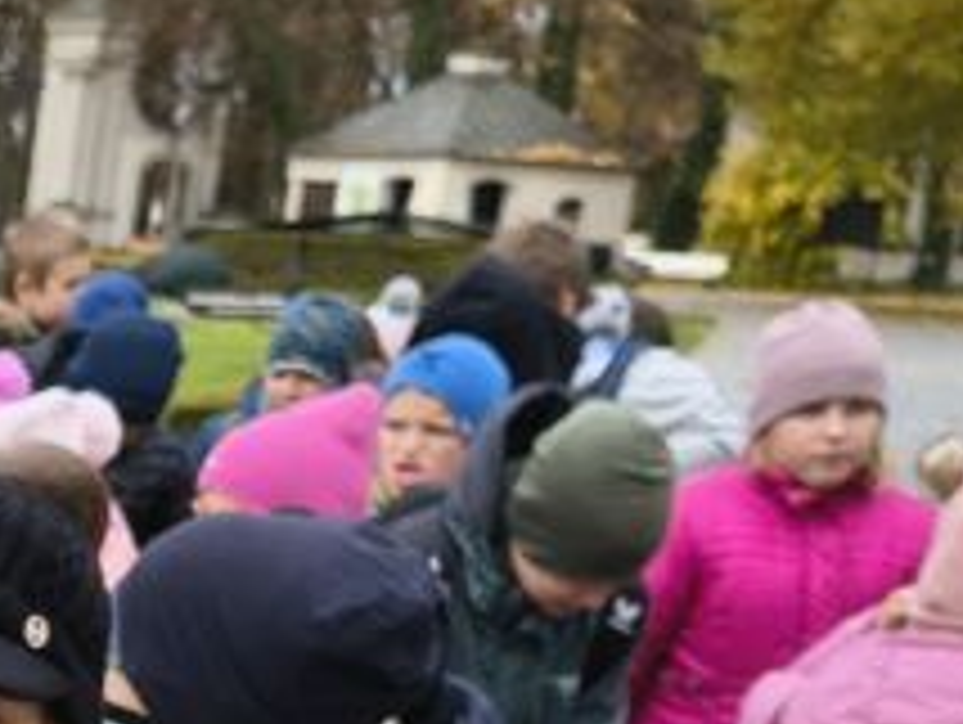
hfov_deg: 15.2
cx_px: -810
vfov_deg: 12.2
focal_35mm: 110
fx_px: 3064
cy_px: 1385
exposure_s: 1/412
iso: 100
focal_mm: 5.56
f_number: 1.8
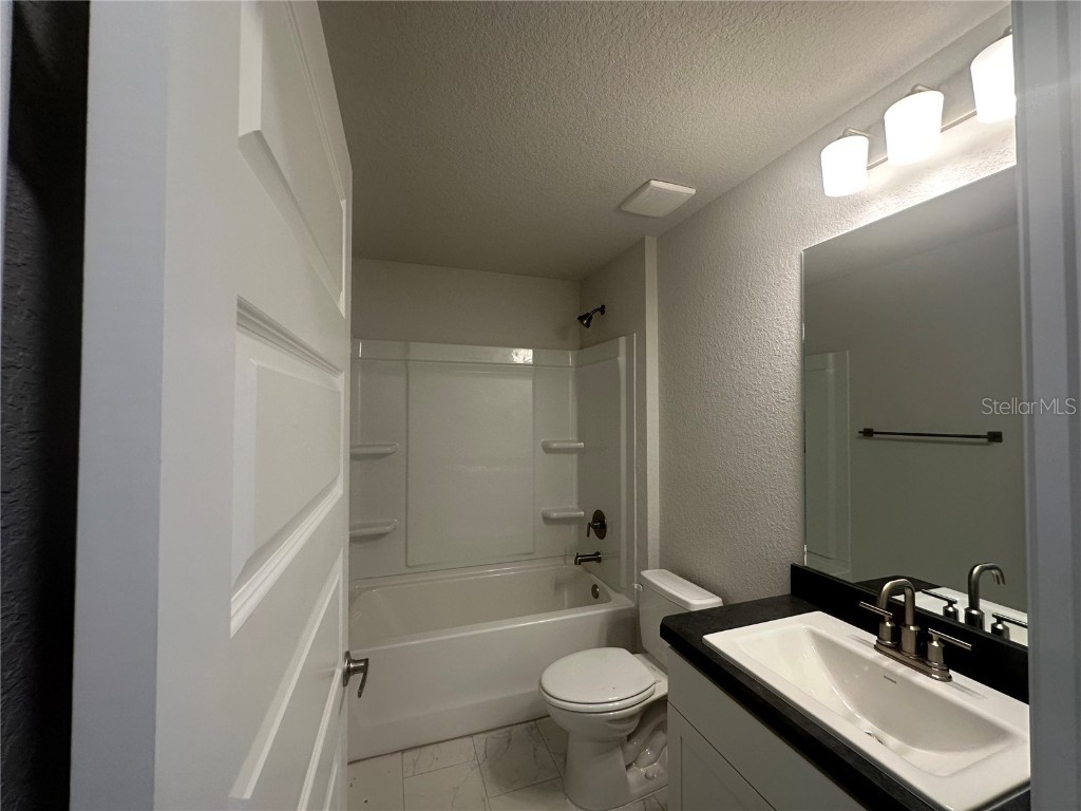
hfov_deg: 102.1
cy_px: 406
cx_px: 540
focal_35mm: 14
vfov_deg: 85.7
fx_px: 437
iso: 160
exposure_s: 1/120
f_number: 2.2
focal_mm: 2.22
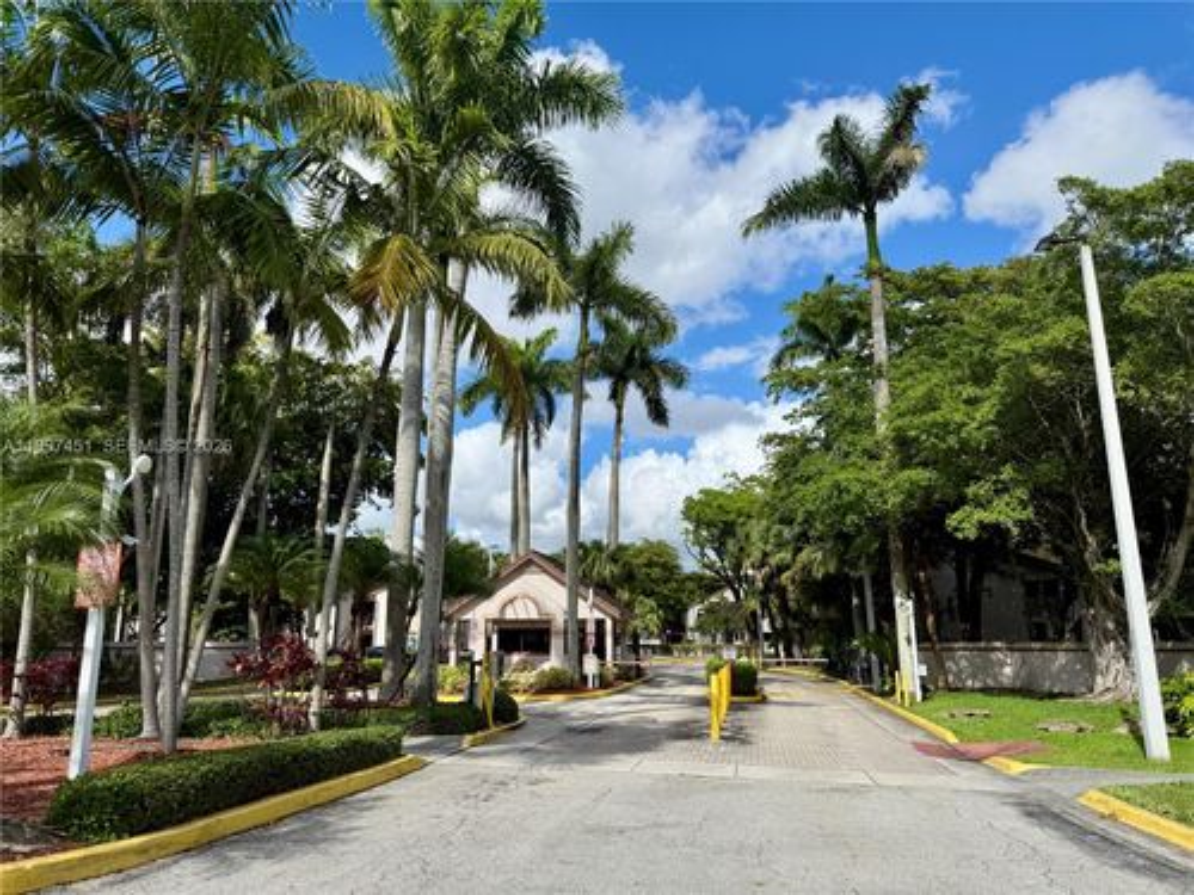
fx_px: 828
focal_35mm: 24
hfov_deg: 71.6
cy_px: 448
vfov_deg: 56.8
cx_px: 597
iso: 80
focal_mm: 6.76
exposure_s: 1/4975
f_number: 1.78
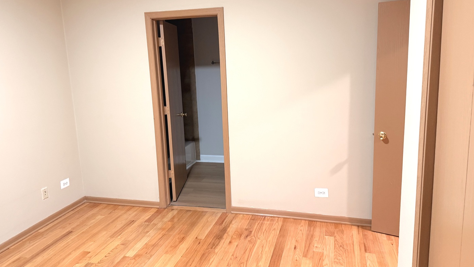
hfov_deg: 69.9
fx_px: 339
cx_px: 242
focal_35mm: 27
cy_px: 113
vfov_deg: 42.8
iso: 320
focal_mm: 6.76
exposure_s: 1/60
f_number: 1.78
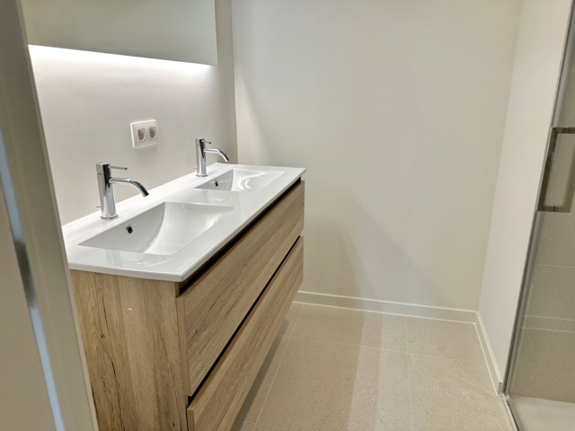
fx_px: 399
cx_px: 288
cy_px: 216
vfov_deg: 56.8
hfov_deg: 71.6
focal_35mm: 24
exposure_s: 1/121
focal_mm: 6.86
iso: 64
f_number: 1.78
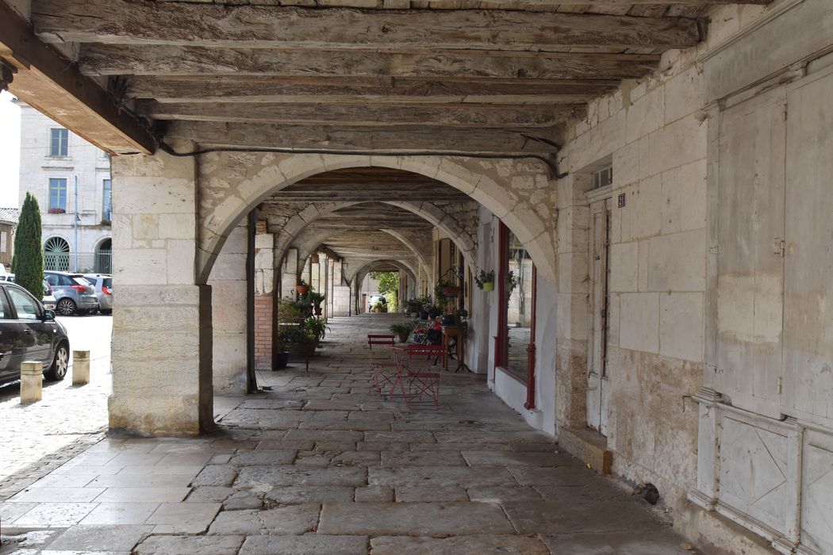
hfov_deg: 53.1
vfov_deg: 36.9
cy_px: 278
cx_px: 416
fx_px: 833
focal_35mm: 36
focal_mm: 24
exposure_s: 1/250
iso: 400
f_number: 8
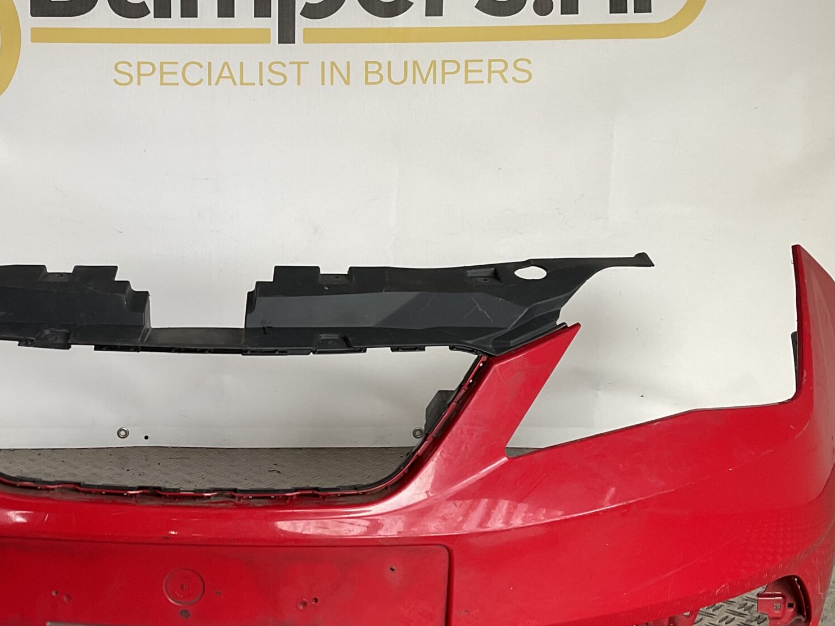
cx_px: 232
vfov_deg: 29.1
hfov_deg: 37.5
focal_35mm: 50
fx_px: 1206
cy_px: 345
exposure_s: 1/100
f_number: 1.8
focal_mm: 3
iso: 40
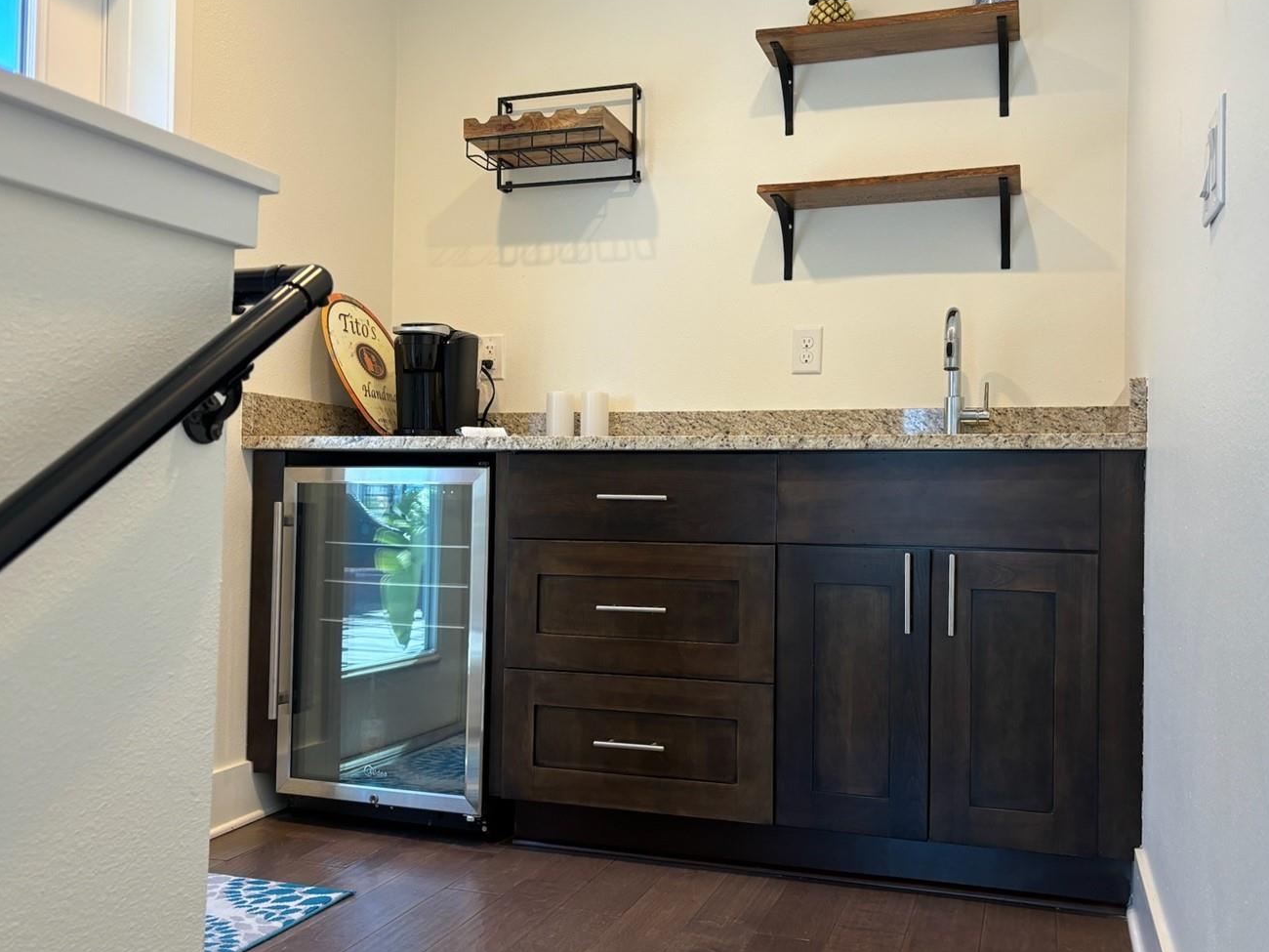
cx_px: 653
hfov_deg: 56.8
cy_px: 494
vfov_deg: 44.2
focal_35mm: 32
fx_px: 1173
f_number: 1.6
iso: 125
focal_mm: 5.96
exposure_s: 1/60
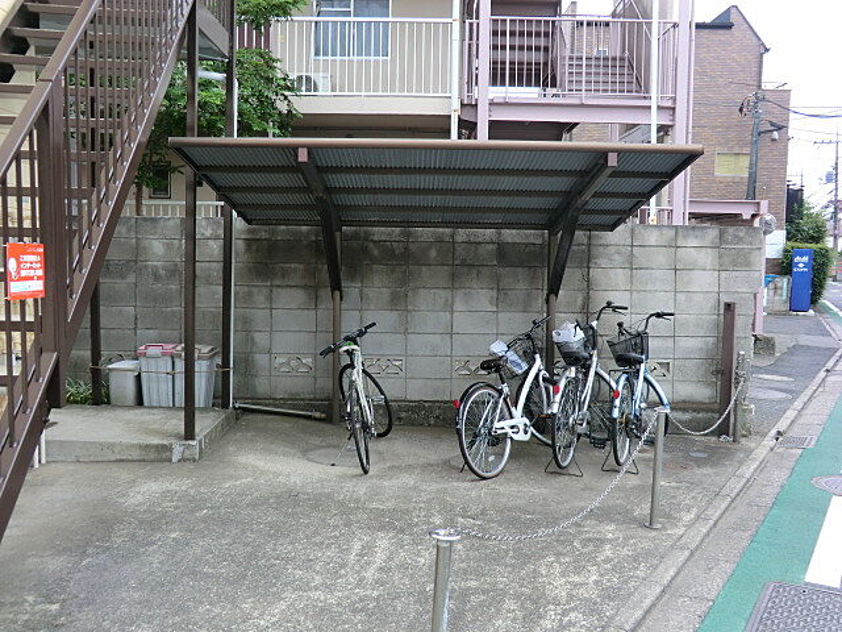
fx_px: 827
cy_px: 316
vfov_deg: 41.8
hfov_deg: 54.0
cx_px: 421
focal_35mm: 34
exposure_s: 1/200
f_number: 3.6
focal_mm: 6.1
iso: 80
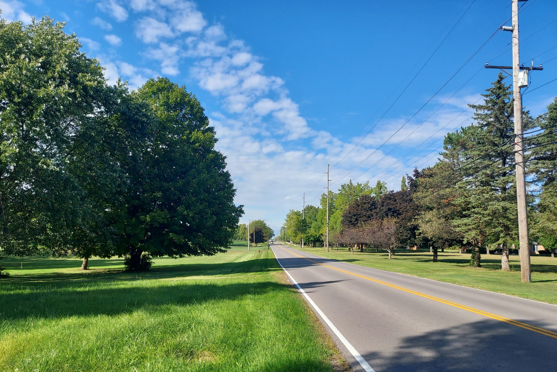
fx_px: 387
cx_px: 278
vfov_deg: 51.2
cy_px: 207
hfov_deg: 71.5
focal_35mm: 25
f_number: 1.8
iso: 40
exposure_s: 1/992
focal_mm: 4.6
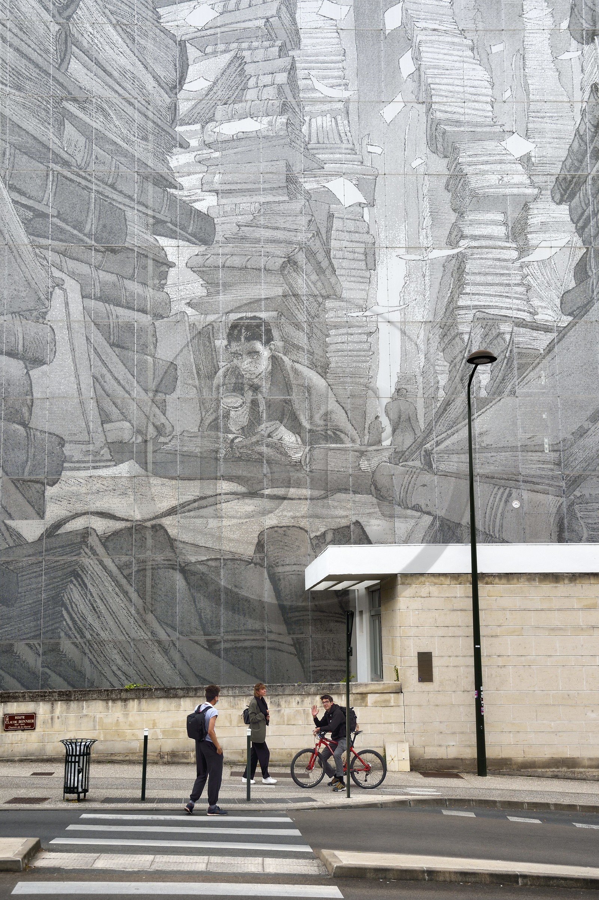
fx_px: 1149
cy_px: 450
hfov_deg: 29.2
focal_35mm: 46
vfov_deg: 42.8
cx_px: 300
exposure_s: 1/500
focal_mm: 46
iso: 400
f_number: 7.1
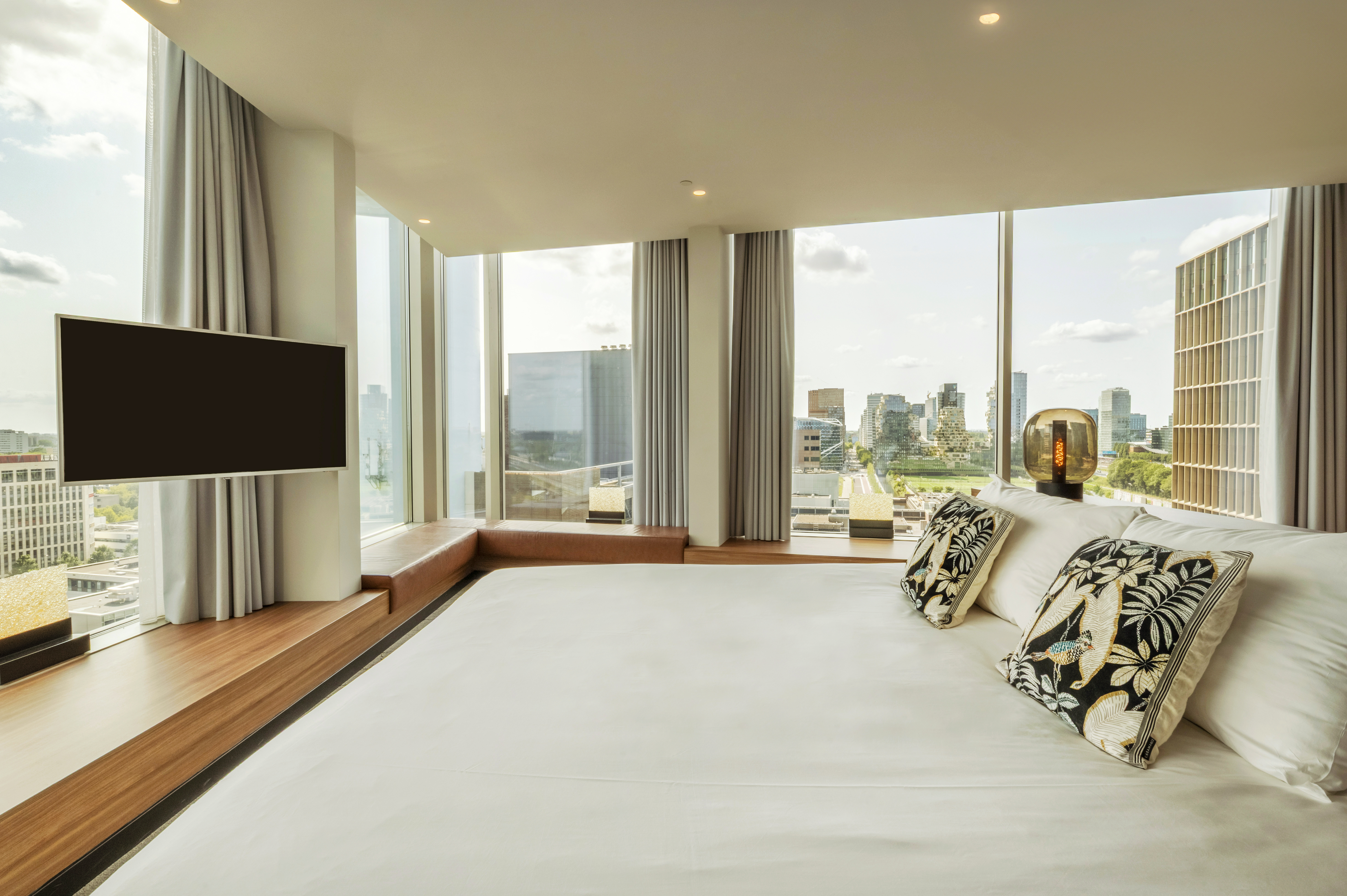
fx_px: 617
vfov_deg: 72.0
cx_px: 674
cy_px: 448
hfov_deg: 95.0
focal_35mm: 16
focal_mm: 16.5
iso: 500
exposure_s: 1/640
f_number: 16
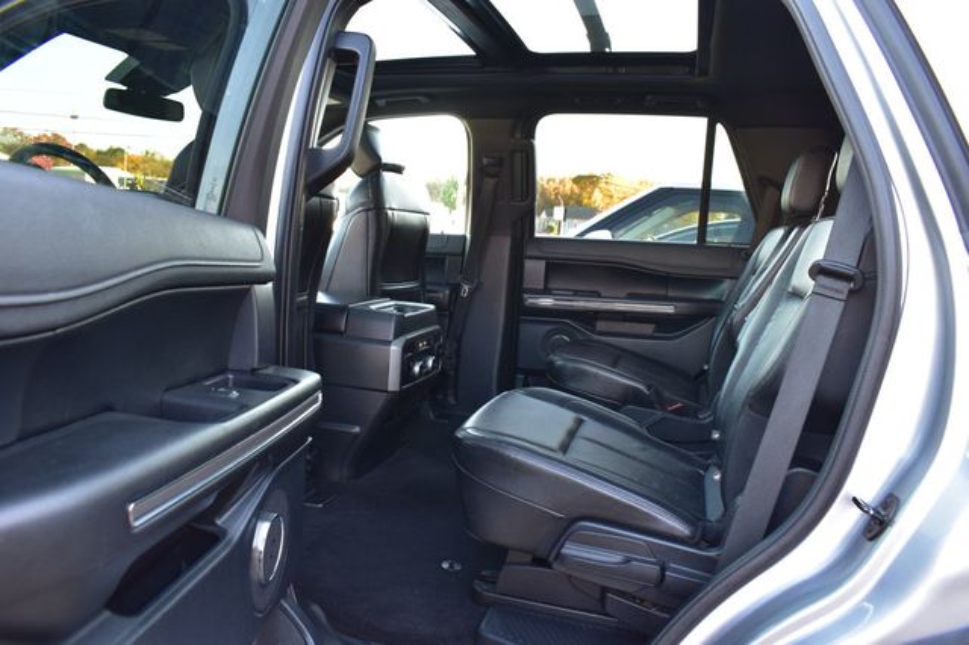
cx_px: 484
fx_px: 726
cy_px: 322
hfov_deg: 67.4
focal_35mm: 27
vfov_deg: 47.9
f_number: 6.3
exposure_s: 1/20
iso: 400
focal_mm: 18
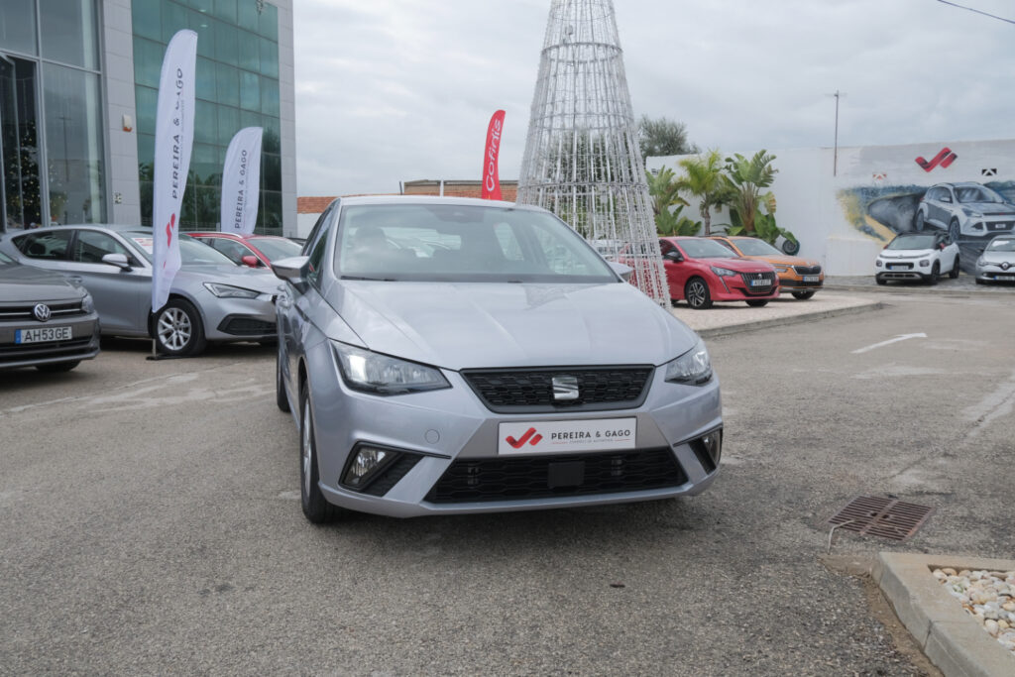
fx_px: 846
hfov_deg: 61.9
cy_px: 338
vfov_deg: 43.6
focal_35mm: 30
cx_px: 508
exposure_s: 1/200
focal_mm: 20.3
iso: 400
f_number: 9
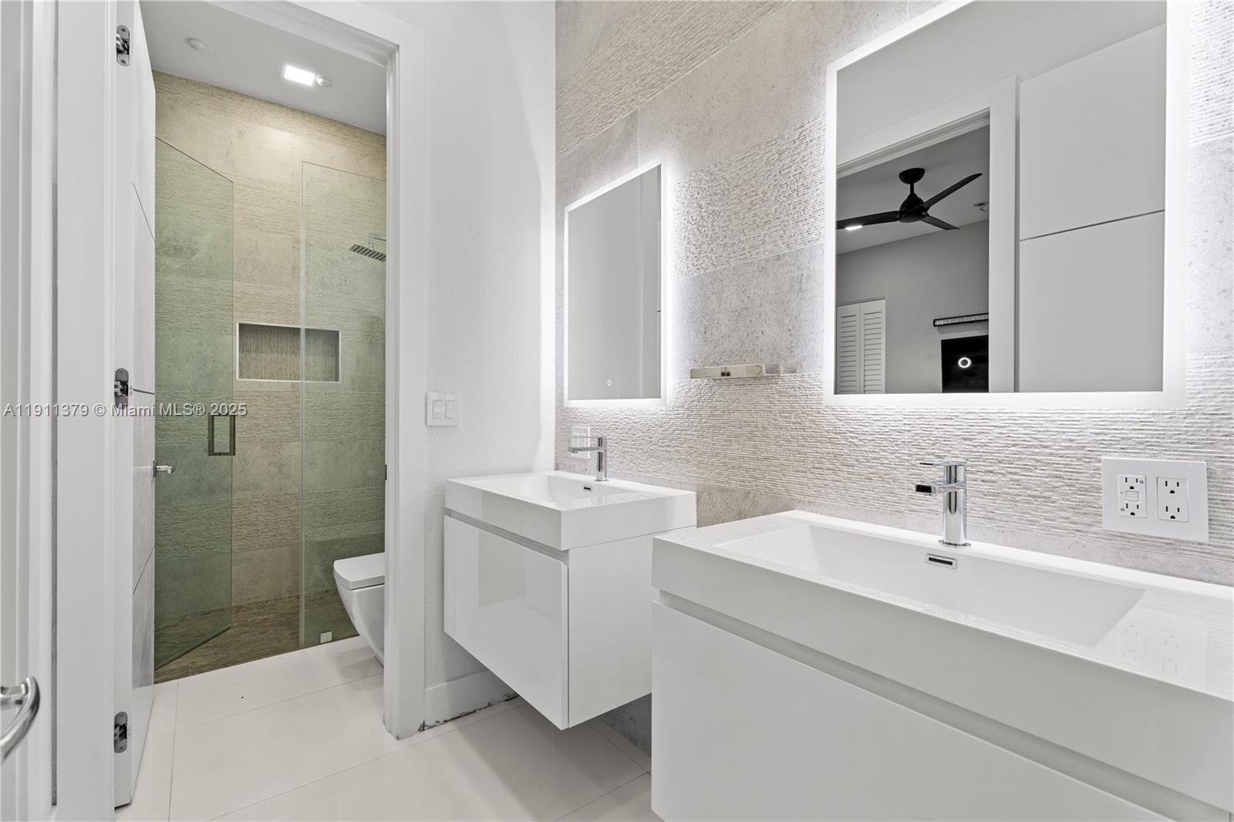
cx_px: 617
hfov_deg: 96.7
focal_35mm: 16
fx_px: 548
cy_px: 411
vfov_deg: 73.7
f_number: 8
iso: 400
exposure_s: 1/10
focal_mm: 16
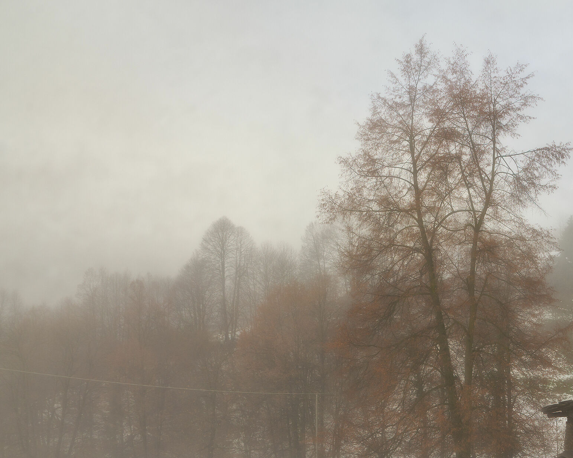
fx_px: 593
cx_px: 410
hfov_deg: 50.0
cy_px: 286
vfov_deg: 41.9
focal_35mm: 35
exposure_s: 1/320
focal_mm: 16
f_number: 9
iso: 400
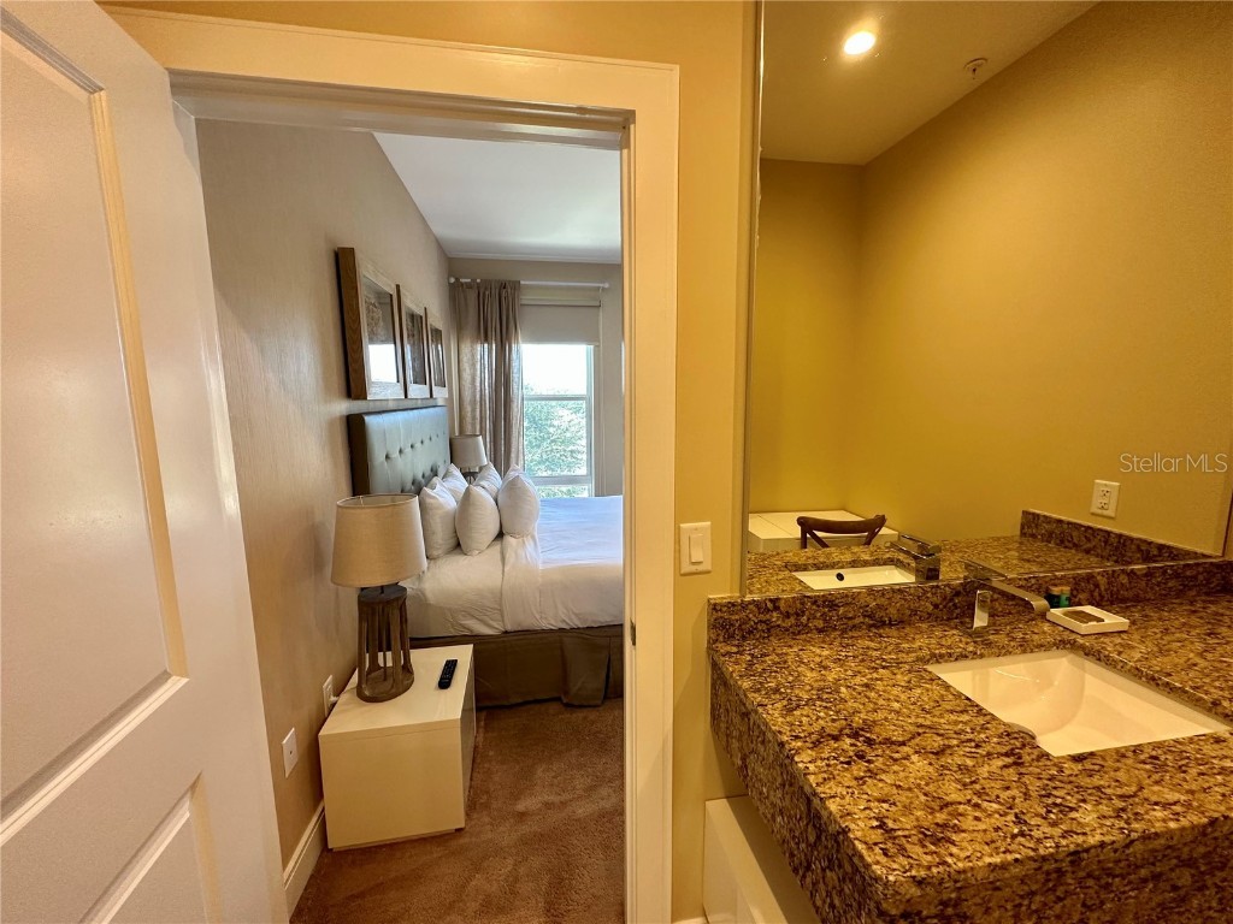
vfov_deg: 85.7
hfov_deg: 102.1
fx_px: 499
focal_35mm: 14
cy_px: 462
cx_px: 616
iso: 200
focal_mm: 2.22
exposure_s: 1/120
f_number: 2.2
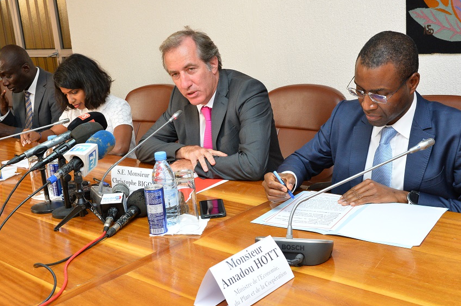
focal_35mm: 46
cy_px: 152
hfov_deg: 42.8
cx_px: 234
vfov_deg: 29.2
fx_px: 588
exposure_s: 1/100
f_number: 11
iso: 4000
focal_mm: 42
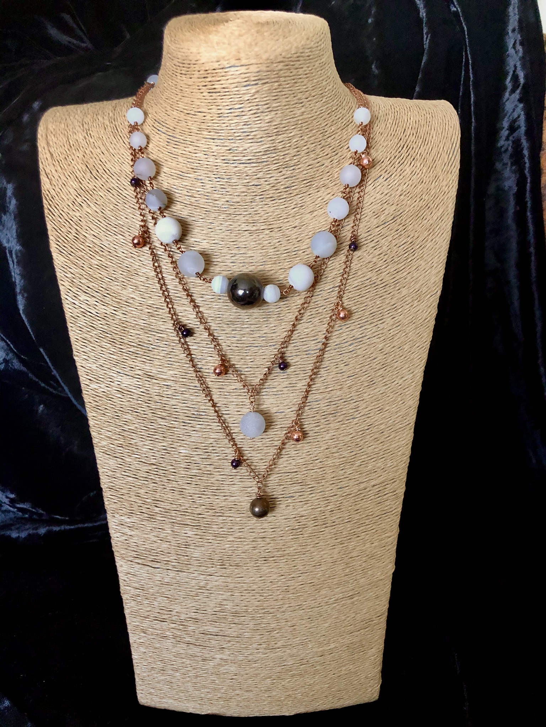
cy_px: 364
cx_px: 273
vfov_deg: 63.4
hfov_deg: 49.7
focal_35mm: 28
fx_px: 589
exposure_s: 1/15
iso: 80
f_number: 1.8
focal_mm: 3.99
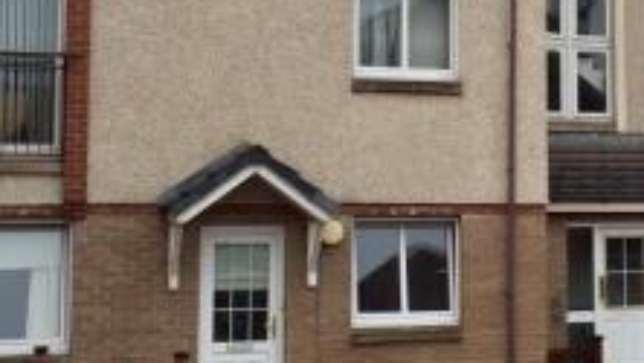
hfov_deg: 25.2
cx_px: 515
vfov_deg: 14.5
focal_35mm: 83
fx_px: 1418
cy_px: 106
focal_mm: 4.15
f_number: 2.2
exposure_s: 1/353
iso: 32
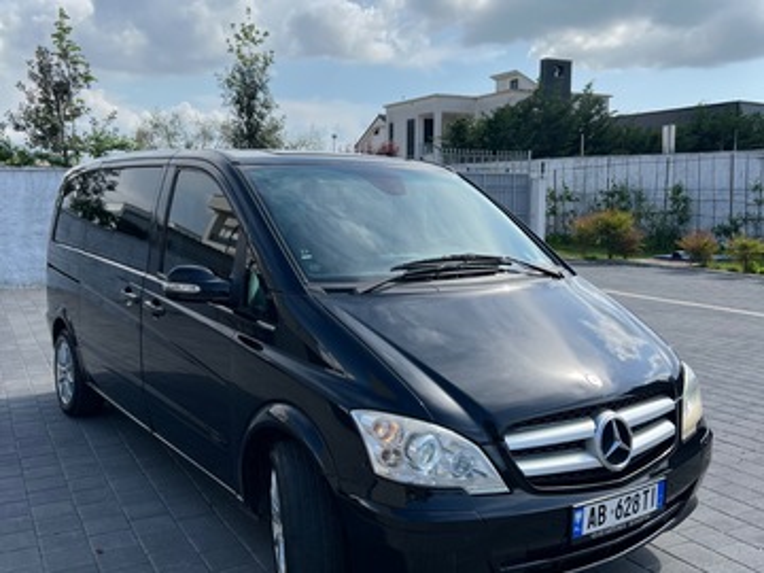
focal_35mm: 26
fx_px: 574
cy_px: 286
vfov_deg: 53.1
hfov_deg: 67.3
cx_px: 382
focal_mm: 5.7
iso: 50
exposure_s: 1/4630
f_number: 1.5
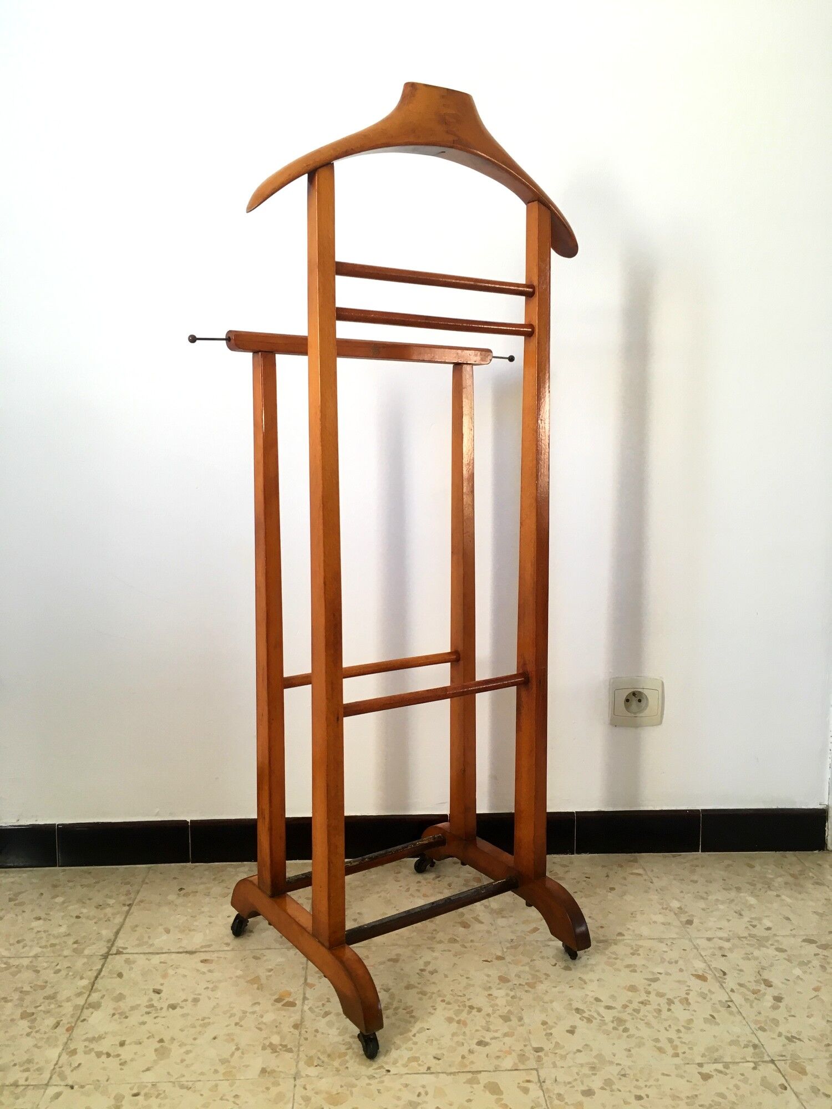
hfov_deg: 48.2
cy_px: 554
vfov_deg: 61.7
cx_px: 416
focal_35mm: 29
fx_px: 929
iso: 40
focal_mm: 4.15
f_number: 2.2
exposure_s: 1/33
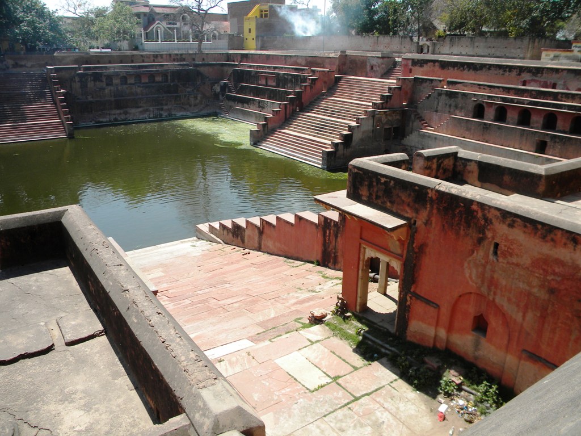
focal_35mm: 28
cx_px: 290
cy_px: 218
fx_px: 470
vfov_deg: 49.7
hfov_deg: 63.4
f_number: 3.5
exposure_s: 1/689
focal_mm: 5
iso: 80
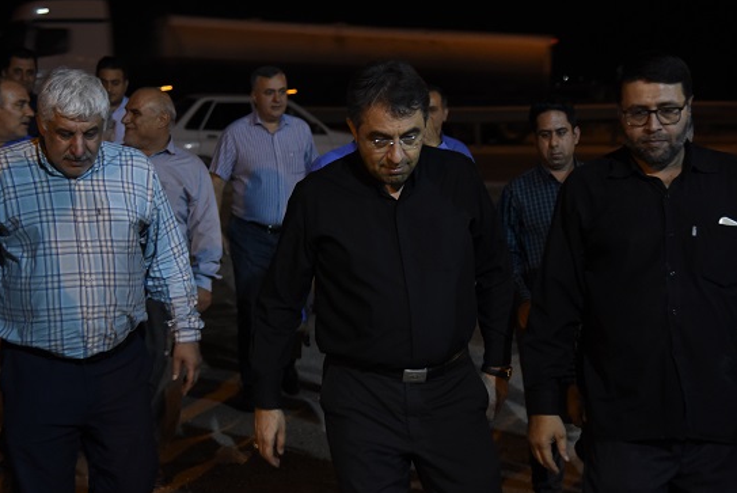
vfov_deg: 16.3
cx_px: 334
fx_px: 1721
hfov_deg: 24.2
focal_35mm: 84
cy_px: 215
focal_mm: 62
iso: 3200
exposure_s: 1/100
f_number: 4
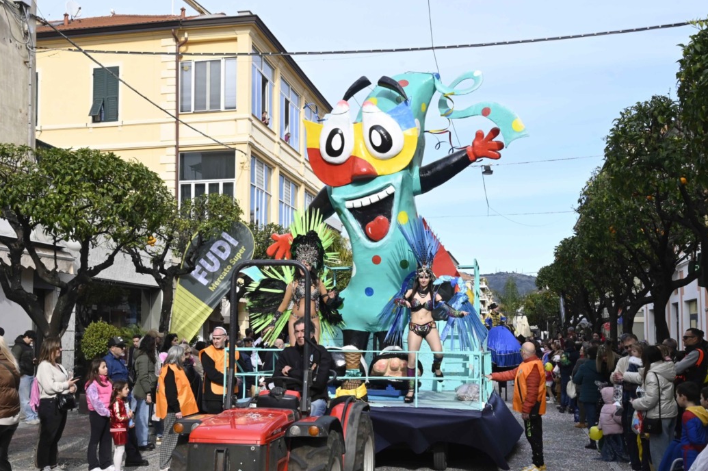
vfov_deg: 28.6
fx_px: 923
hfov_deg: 41.9
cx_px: 344
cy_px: 261
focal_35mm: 47
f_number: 10
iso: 1600
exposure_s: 1/1000
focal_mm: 38
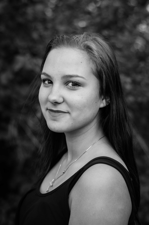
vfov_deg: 27.0
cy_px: 112
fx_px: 468
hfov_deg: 18.1
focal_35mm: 75
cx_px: 74
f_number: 2.5
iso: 400
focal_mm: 50
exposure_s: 1/1250
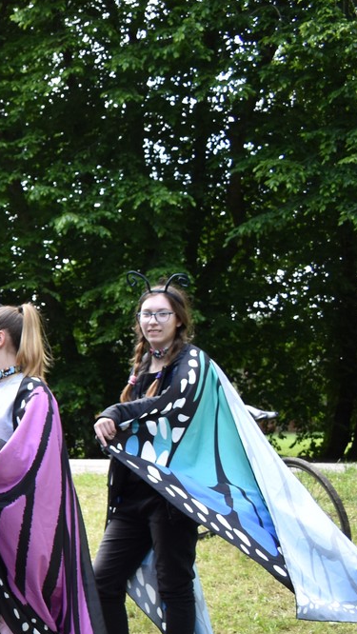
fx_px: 1350
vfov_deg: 26.1
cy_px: 466
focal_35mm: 80
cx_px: -367
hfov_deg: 13.0
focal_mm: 21
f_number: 5.6
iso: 400
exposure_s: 1/250
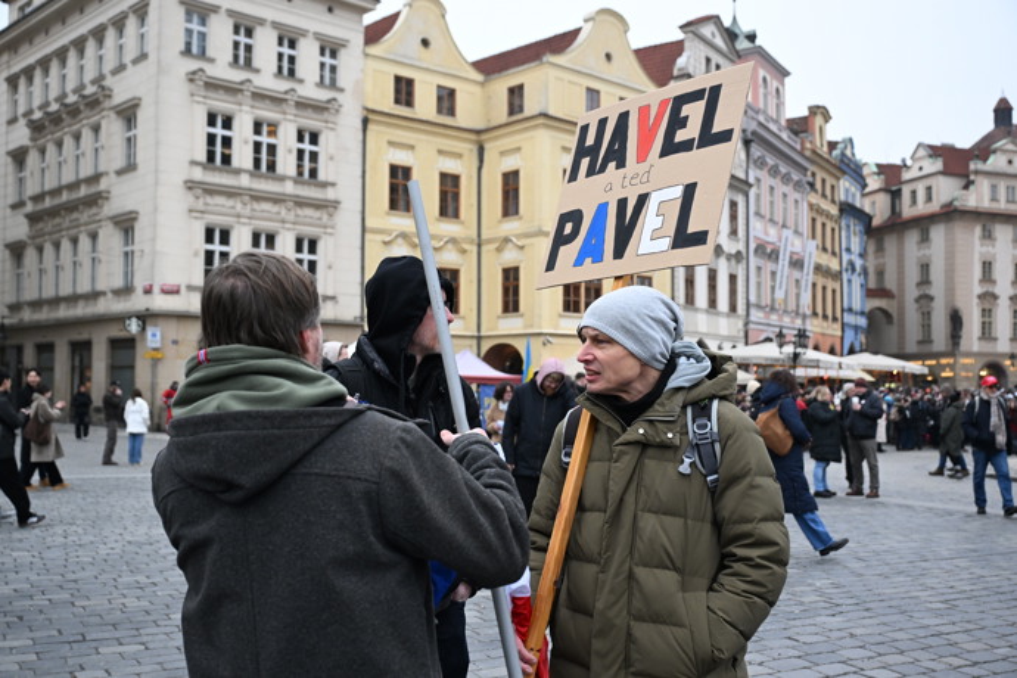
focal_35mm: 36
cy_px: 339
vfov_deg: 36.9
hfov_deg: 53.1
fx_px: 1017
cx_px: 508
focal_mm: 36
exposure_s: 1/2500
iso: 2000
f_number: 4
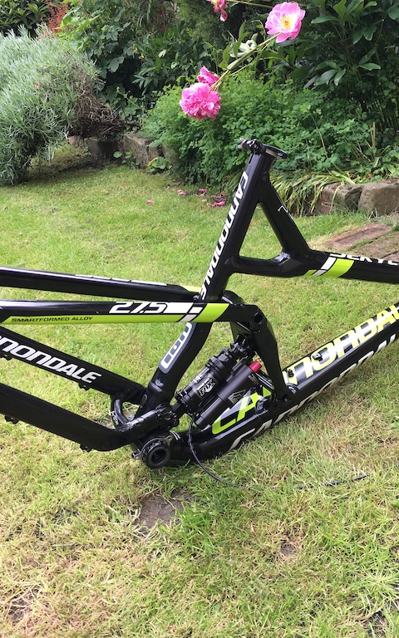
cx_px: 238
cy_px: 322
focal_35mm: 32
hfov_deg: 39.3
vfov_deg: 59.7
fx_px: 557
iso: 25
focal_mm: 4.15
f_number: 2.2
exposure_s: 1/174
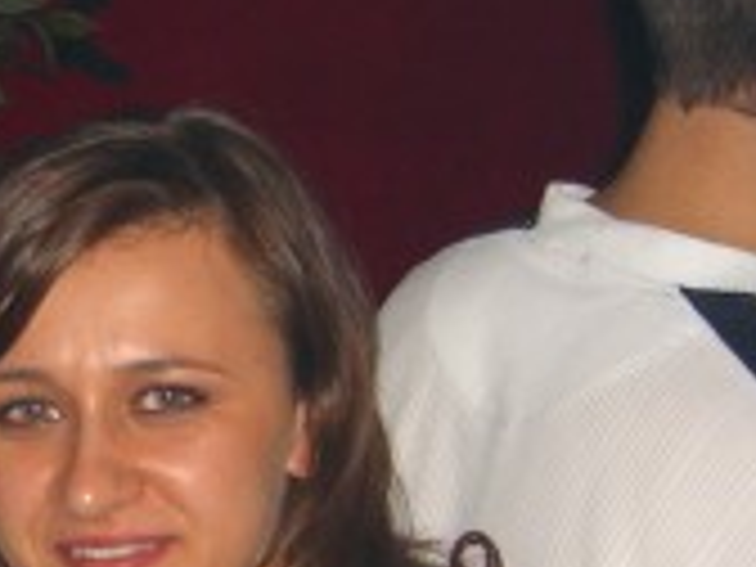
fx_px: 2970
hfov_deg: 14.4
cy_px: 572
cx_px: 94
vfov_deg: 10.8
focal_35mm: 136
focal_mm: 7.9
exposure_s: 1/60
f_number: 2.8
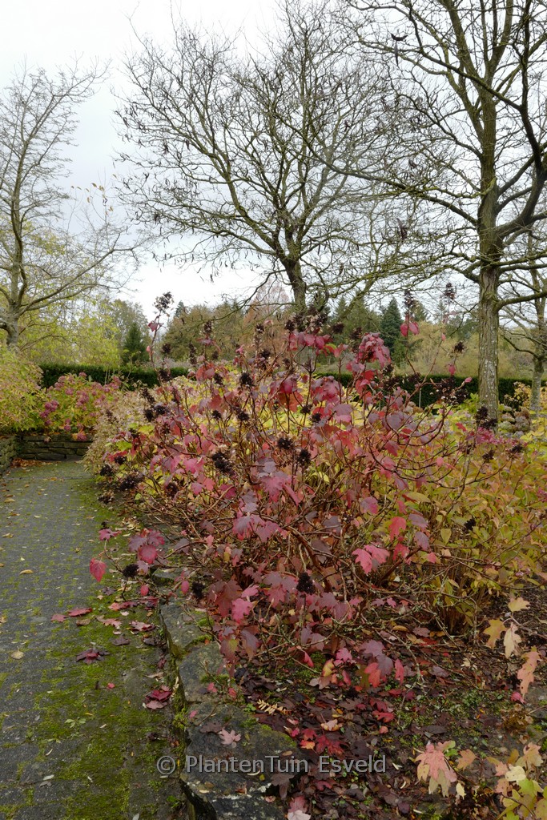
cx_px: 274
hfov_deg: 46.4
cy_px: 410
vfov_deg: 65.5
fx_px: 638
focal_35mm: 28
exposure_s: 1/60
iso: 1000
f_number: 16
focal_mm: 28
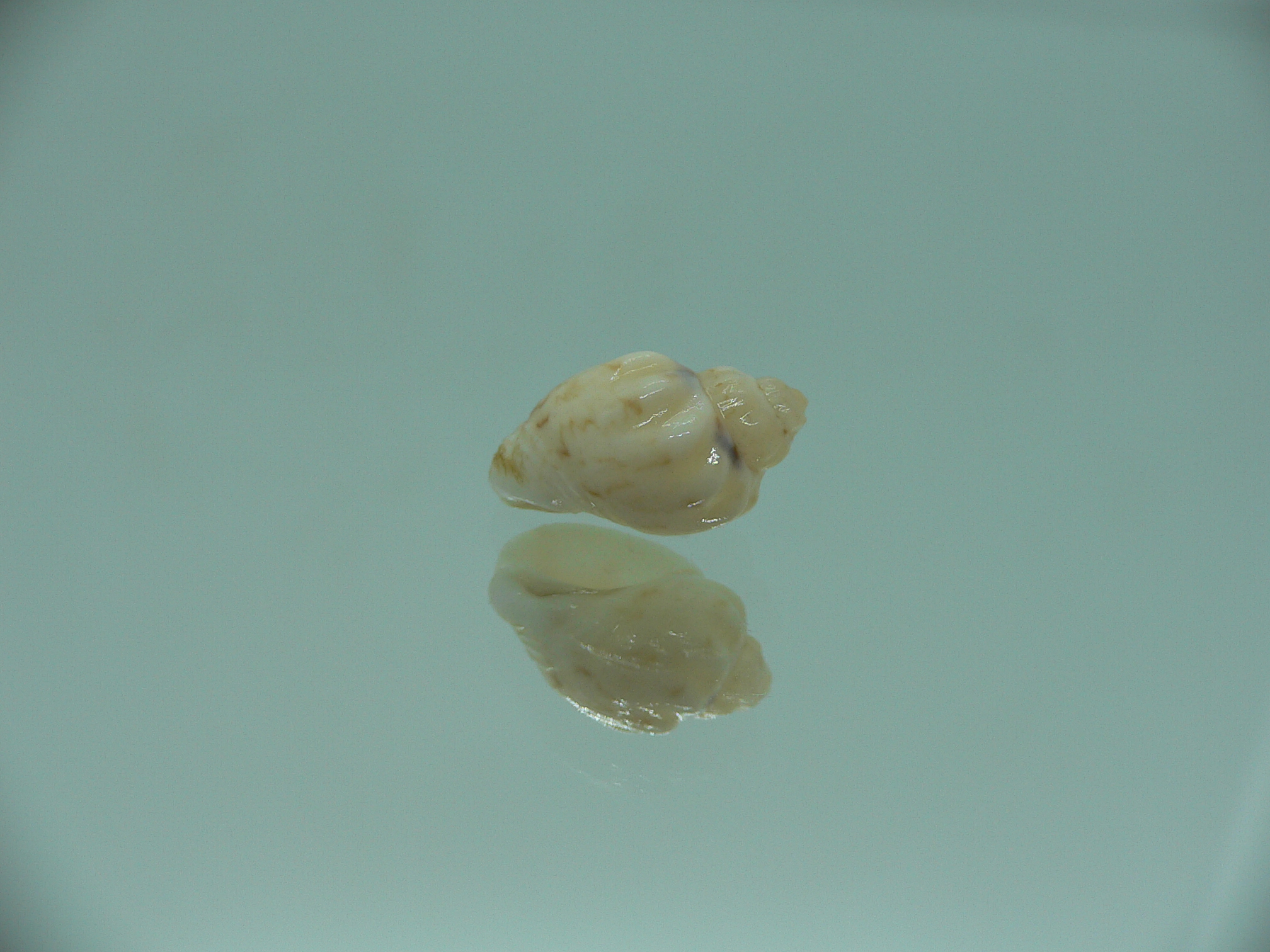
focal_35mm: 35
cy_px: 476
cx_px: 635
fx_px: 1284
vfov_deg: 40.7
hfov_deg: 52.6
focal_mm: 4.6
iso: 80
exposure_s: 1/80
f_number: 2.8
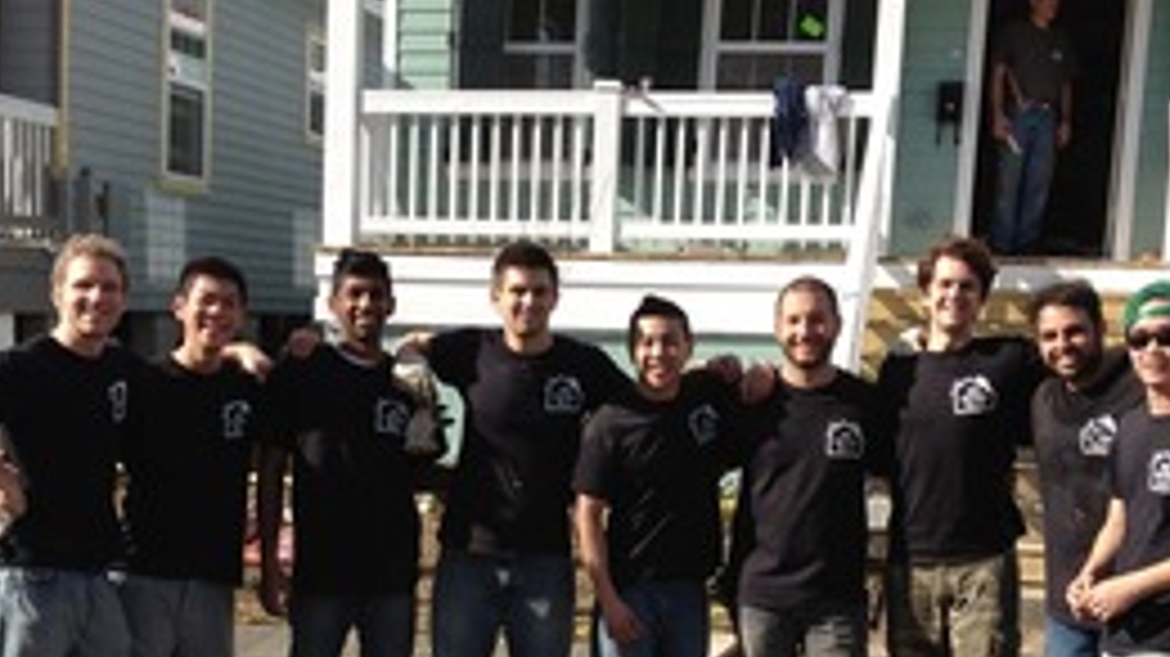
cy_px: 572
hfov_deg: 31.9
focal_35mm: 66
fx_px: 2047
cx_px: 634
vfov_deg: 18.0
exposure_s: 1/1346
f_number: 2.4
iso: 64
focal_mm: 4.28
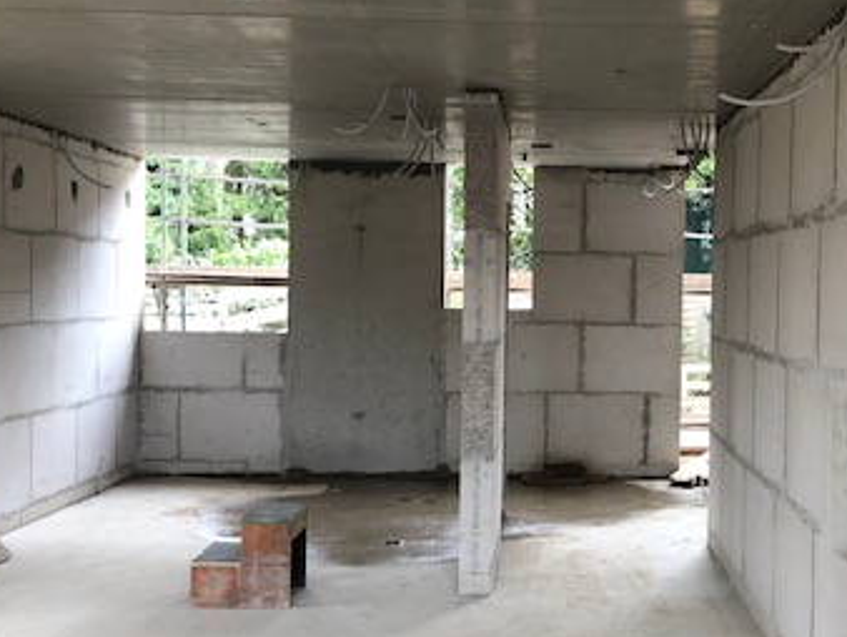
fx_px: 1298
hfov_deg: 35.5
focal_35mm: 53
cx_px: 606
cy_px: 349
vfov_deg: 27.5
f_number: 1.8
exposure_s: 1/30
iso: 25
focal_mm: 3.99
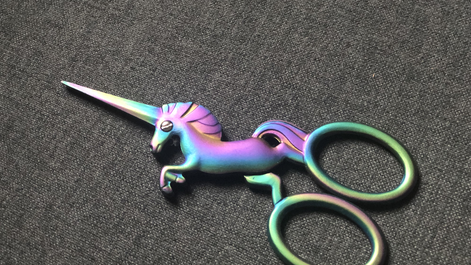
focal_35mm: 63
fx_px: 787
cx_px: 238
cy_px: 147
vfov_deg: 19.1
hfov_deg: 33.3
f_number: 2.8
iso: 400
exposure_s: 1/30
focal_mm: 6.6
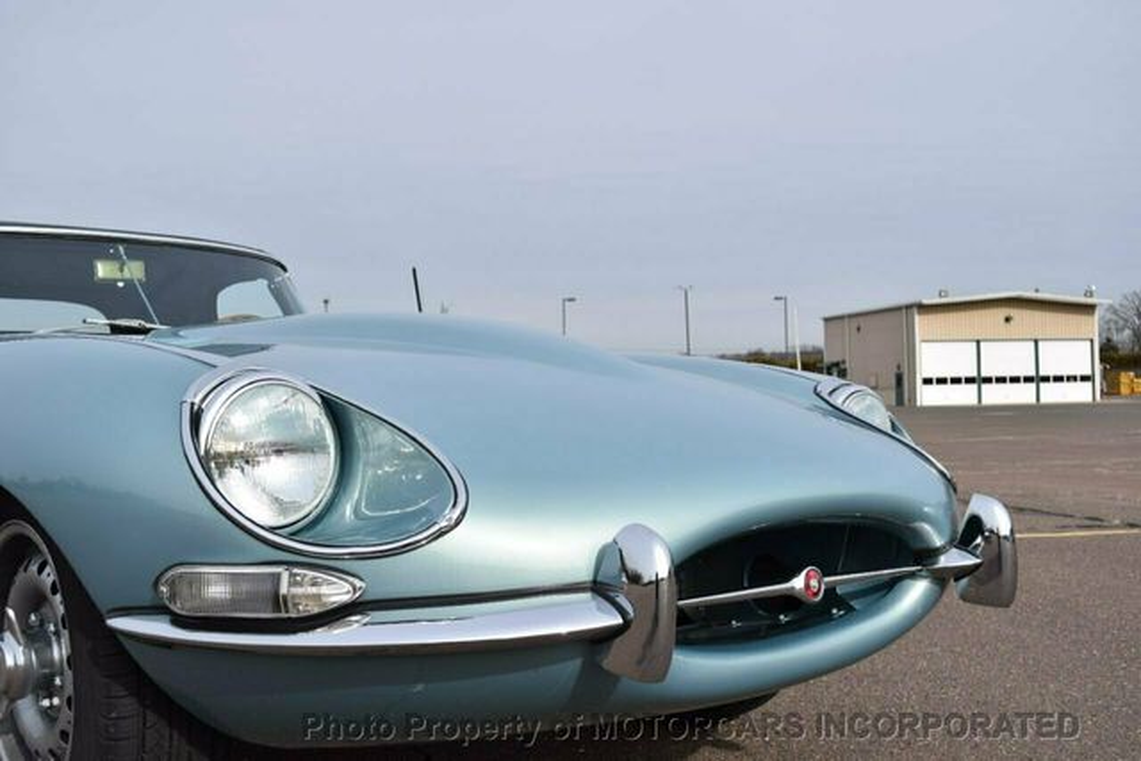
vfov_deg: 33.0
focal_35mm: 40
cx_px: 570
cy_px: 380
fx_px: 1284
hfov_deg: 47.9
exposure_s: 1/500
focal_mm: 27
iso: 100
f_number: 7.1
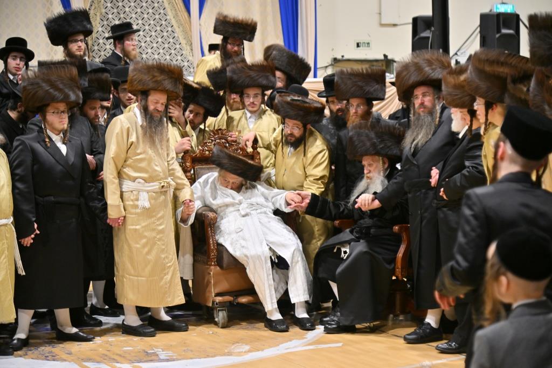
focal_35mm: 86
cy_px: 184
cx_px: 276
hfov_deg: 23.6
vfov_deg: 15.9
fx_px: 1319
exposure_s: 1/160
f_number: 4
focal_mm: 86
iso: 800
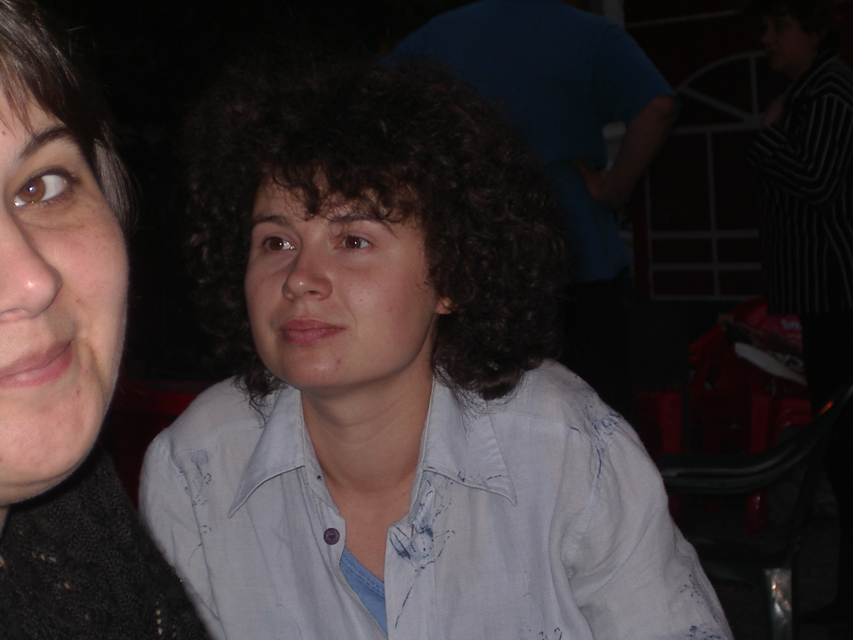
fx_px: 2809
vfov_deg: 13.0
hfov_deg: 17.3
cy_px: 320
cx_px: 426
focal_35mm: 114
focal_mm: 17.4
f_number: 5
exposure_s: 1/125
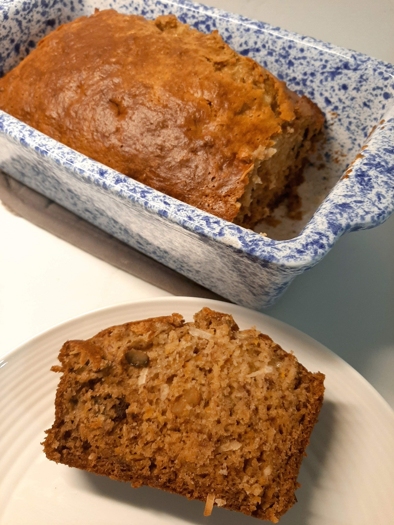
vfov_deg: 67.3
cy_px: 262
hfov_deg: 53.1
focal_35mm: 26
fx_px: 395
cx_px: 197
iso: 80
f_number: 1.7
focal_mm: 3.93
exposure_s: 1/60
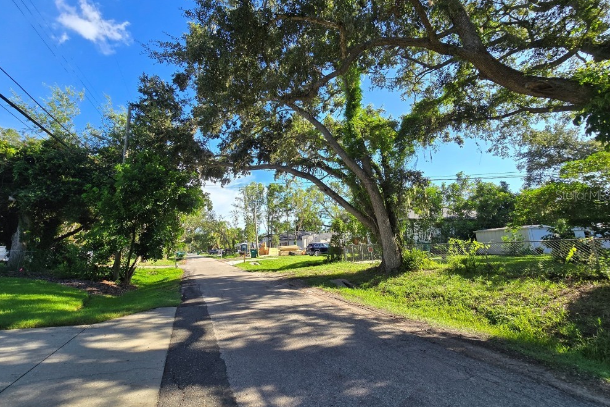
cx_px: 298
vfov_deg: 81.1
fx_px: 237
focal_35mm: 14
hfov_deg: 104.2
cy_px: 195
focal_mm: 2.2
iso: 50
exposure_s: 1/937
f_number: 2.2
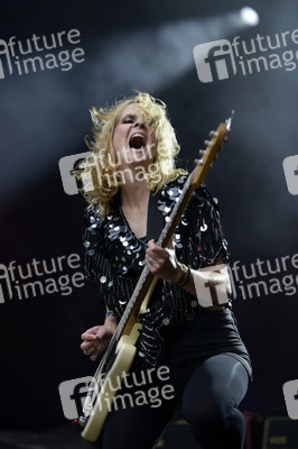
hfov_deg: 11.8
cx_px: 149
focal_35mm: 116
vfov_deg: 17.7
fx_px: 1443
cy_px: 224
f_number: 2.8
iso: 1000
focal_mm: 116
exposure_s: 1/640
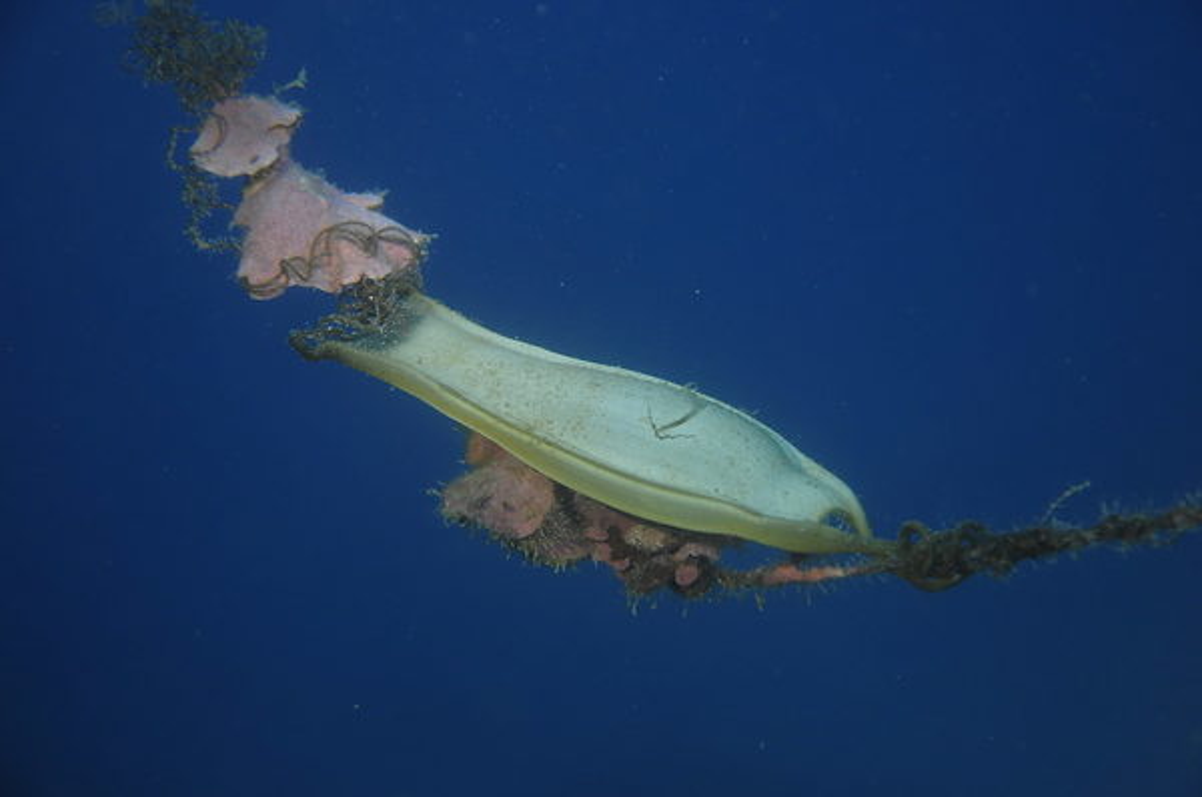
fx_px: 3300
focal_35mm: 99
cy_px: 398
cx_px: 601
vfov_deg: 13.8
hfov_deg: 20.6
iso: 400
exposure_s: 1/125
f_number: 6.3
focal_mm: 66
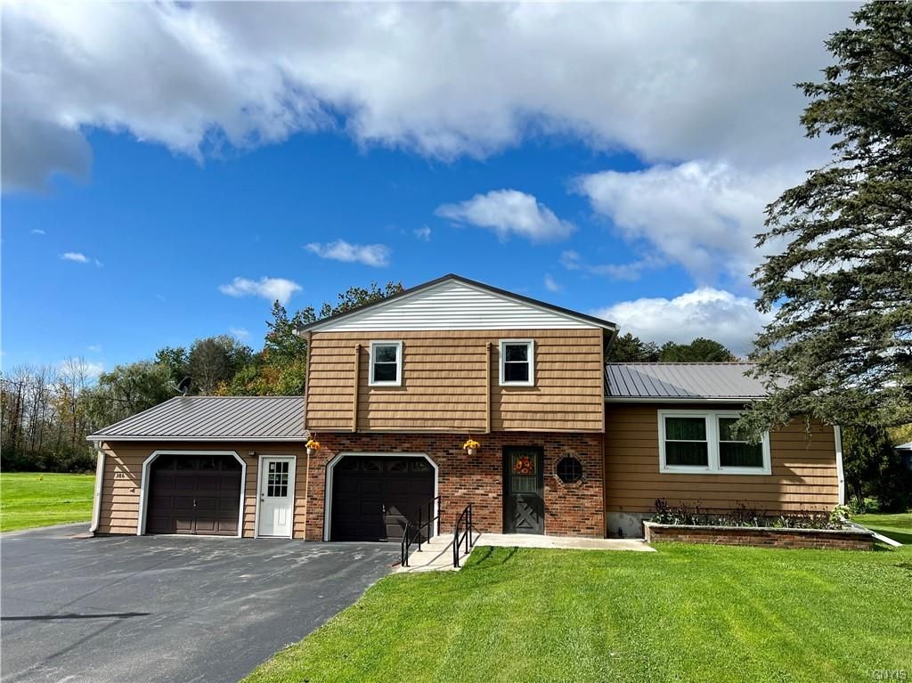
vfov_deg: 53.0
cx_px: 456
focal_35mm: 26
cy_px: 342
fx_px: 685
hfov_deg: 67.3
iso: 50
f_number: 1.5
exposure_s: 1/5882
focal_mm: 5.7
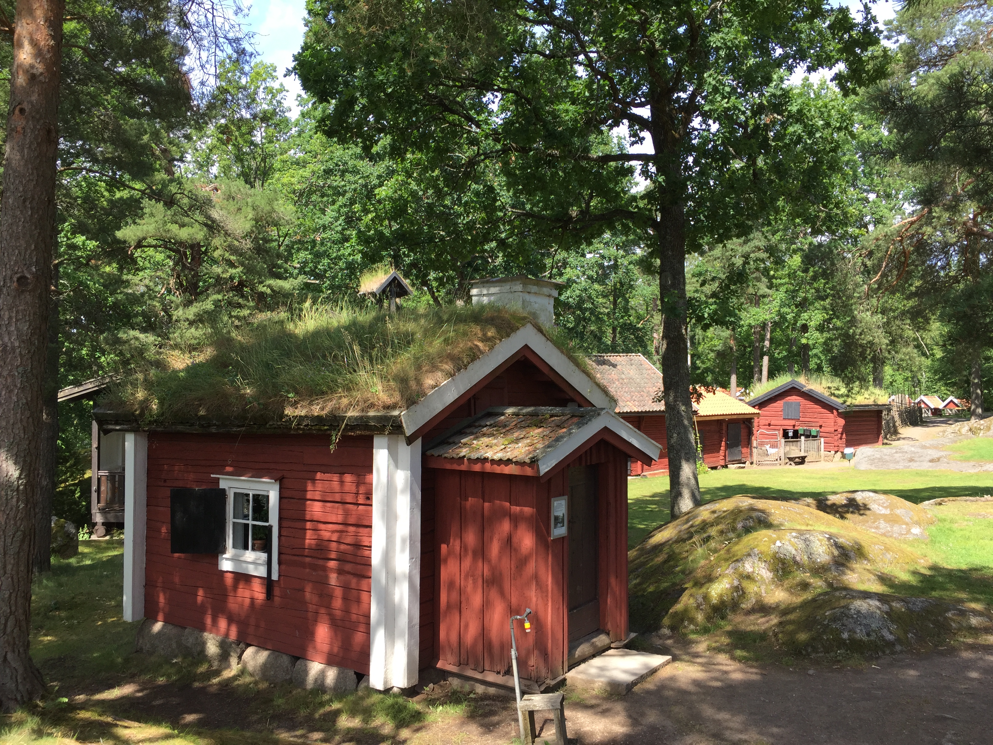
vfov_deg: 48.2
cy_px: 372
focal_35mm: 29
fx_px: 832
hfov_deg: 61.7
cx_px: 496
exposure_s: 1/471
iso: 32
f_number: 2.2
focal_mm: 4.15
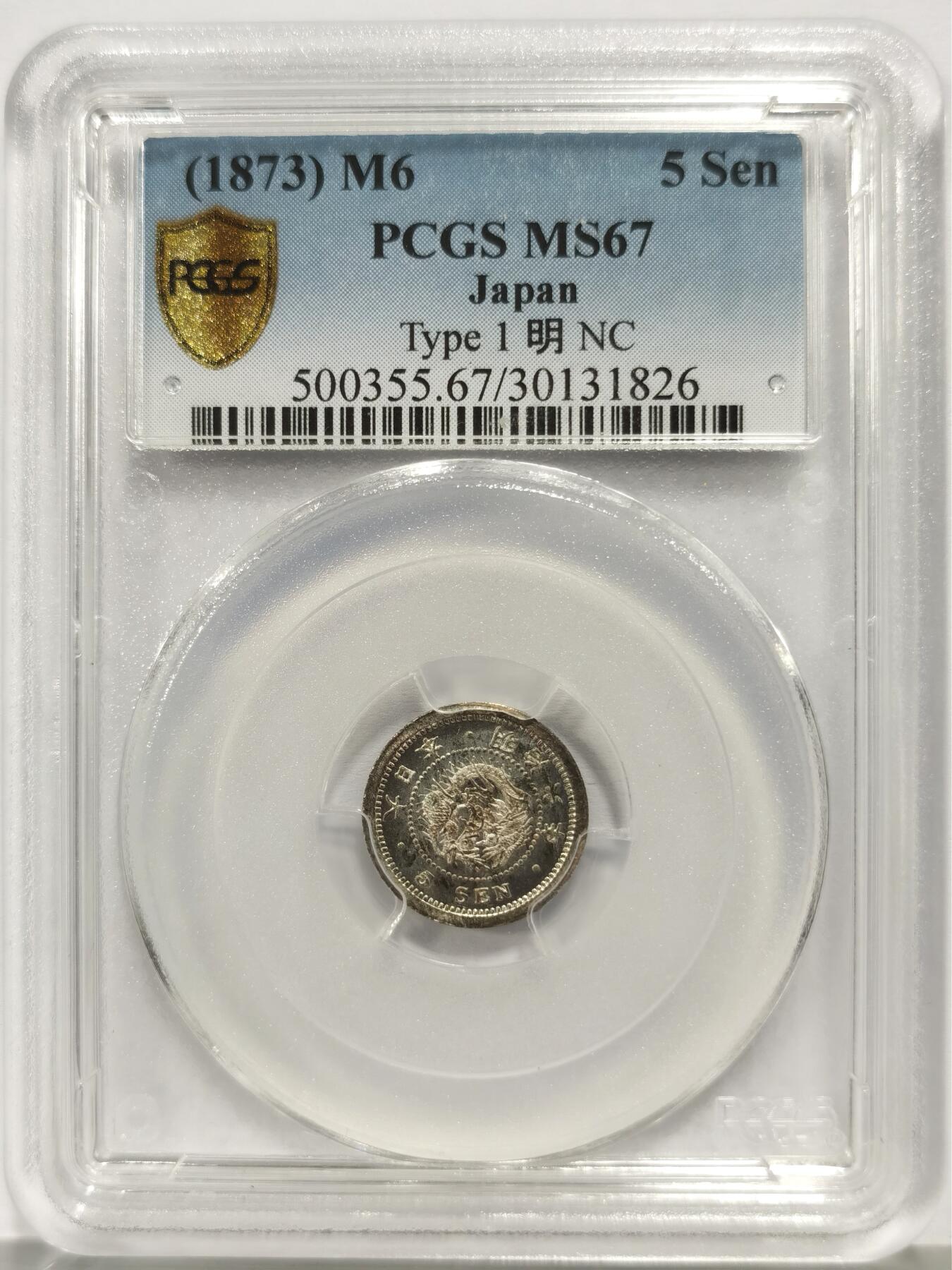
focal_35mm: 54
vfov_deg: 35.5
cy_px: 635
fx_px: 1980
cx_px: 476
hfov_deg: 27.0
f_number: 16
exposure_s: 1/100
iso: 100
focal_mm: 5.56
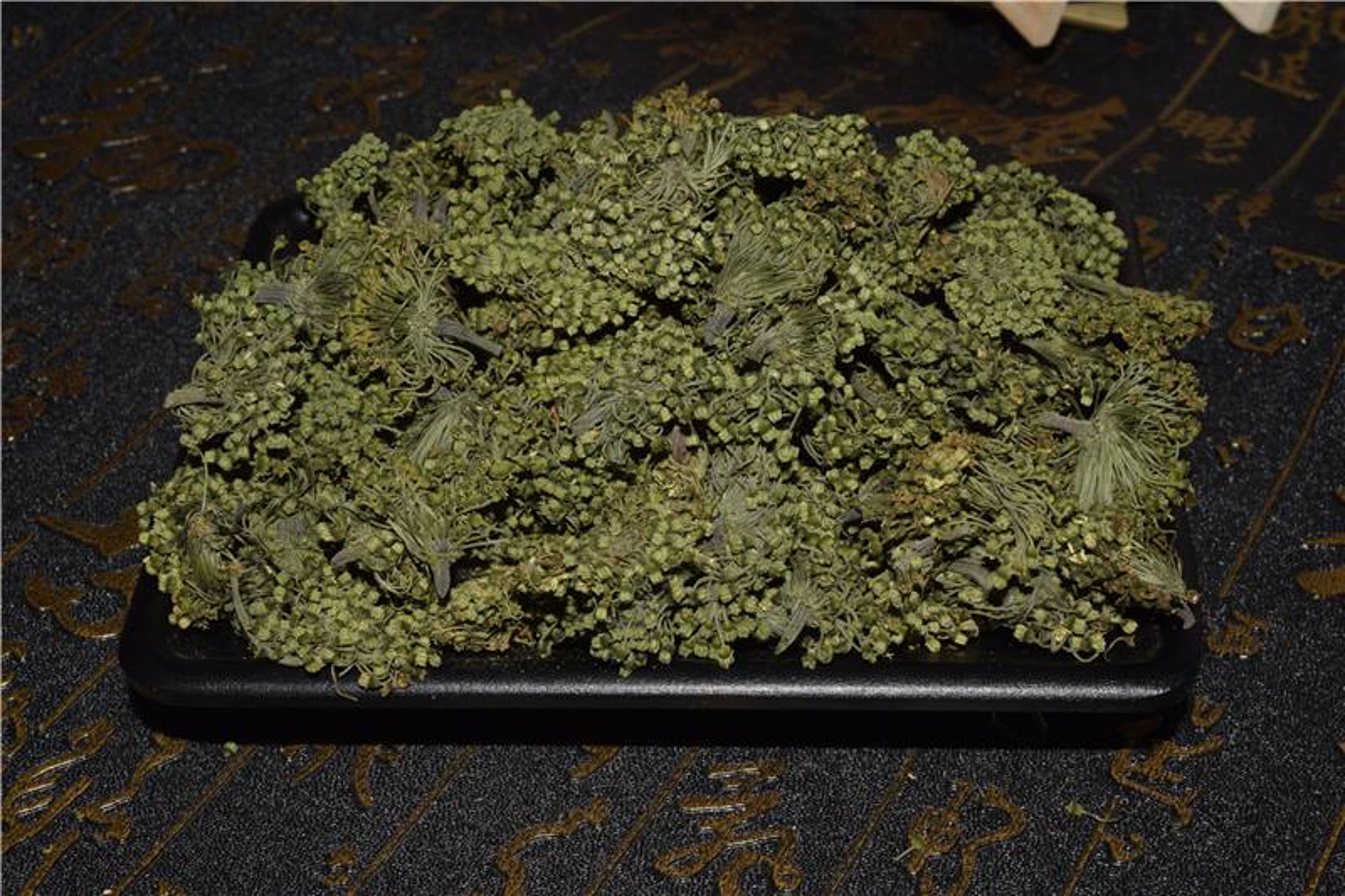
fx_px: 2241
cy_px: 448
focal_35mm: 60
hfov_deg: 33.4
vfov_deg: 22.6
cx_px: 672
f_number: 20
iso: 100
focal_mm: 40
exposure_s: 1/60
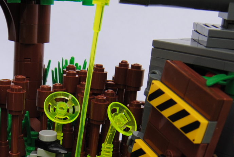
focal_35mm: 84
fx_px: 547
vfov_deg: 15.8
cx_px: 46
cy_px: 181
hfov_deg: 23.8
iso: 160
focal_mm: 20
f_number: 8
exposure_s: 1/60
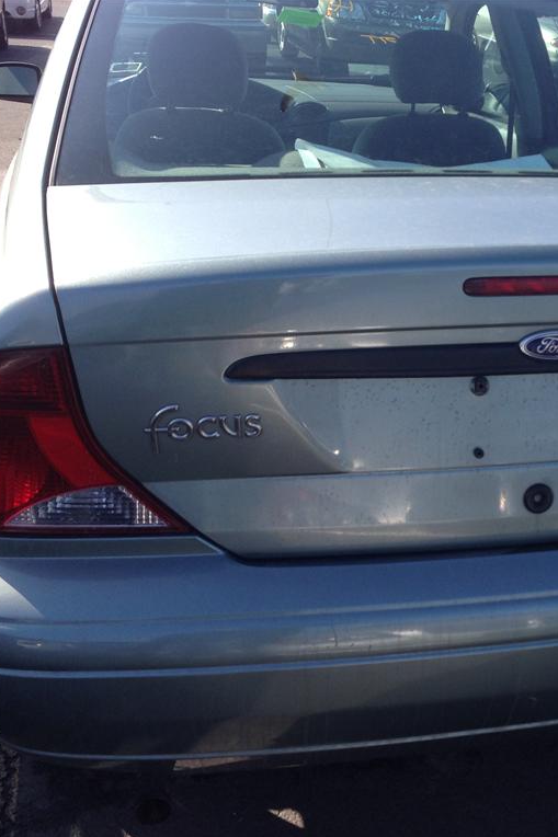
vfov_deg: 42.8
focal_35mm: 46
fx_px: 1070
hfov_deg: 28.8
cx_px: 422
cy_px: 418
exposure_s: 1/542
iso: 50
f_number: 2.4
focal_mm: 4.13
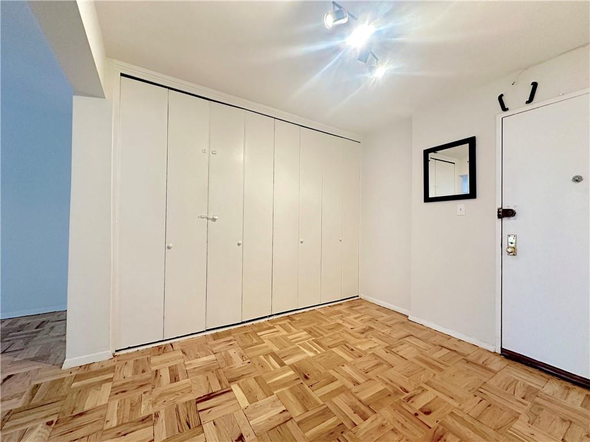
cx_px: 295
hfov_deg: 102.1
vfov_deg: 85.7
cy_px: 221
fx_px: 239
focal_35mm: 14
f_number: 2.2
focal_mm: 2.22
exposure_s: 1/60
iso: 320
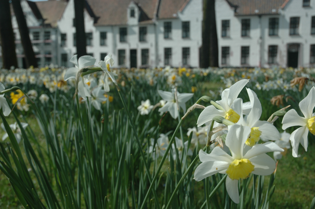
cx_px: 158
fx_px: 407
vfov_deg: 28.9
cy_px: 104
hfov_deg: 42.4
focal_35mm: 46
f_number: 9
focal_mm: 31
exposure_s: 1/320
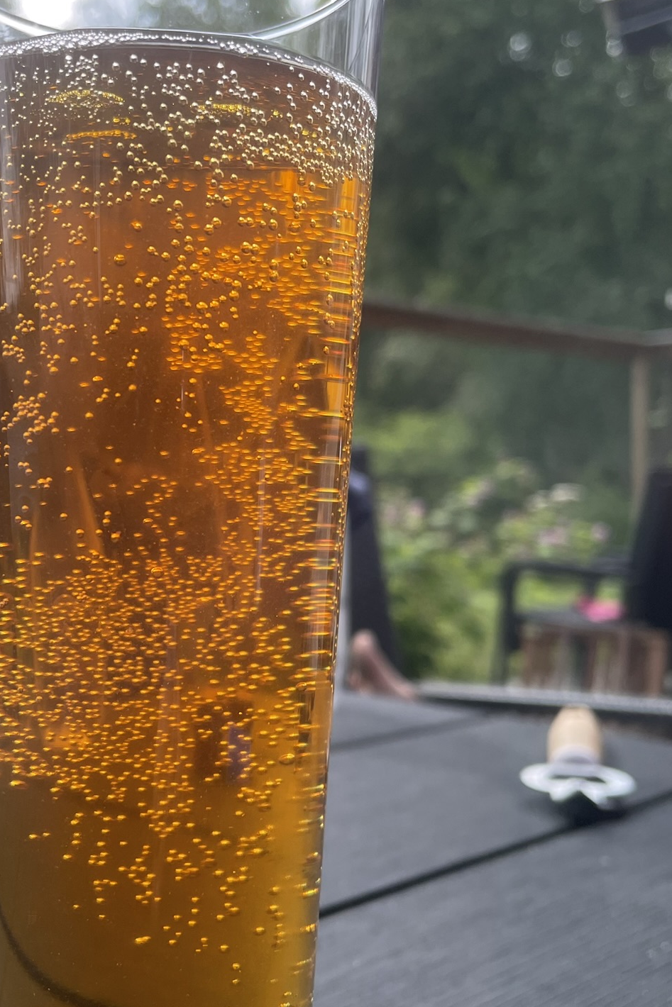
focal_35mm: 39
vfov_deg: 49.5
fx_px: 1092
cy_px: 552
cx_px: 214
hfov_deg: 33.8
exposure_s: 1/785
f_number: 1.6
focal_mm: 4.2
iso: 32
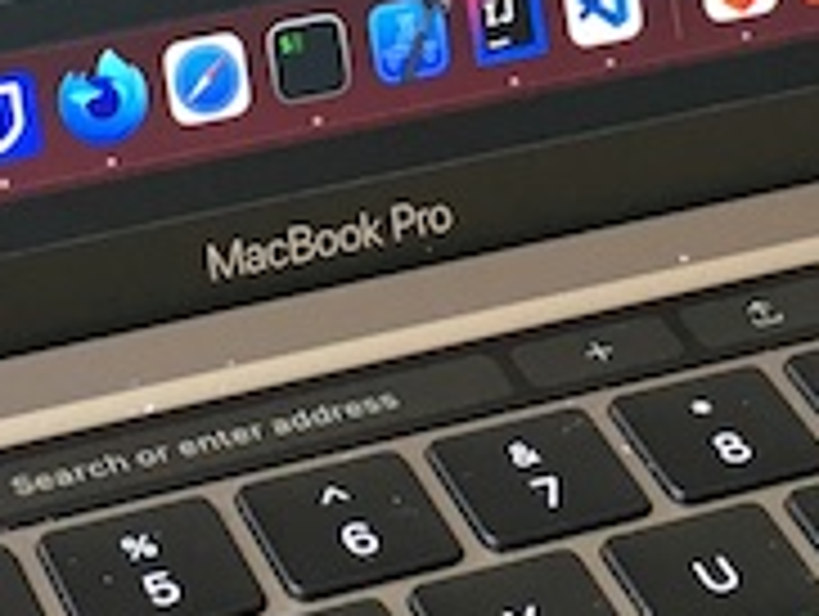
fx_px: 3862
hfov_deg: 12.1
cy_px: -355
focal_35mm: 163
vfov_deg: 8.9
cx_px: 576
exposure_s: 1/33
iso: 40
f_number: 2.2
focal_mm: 4.15
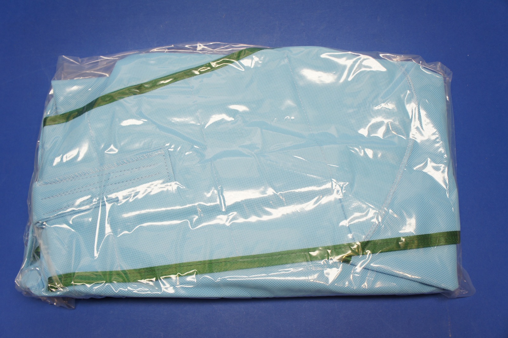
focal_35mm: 32
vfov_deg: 41.6
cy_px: 169
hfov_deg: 59.5
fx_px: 444
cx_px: 254
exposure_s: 1/20
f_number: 5.6
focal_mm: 21
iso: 200
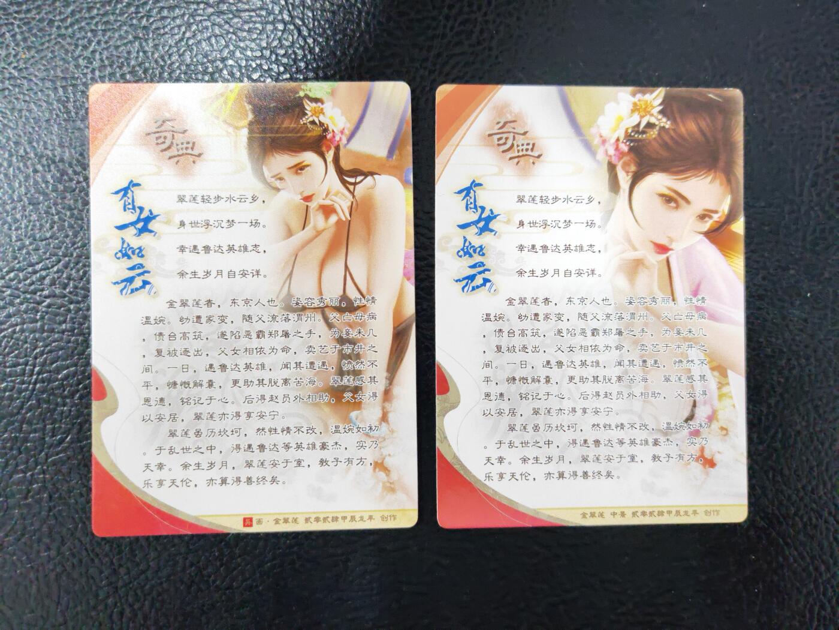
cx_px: 420
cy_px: 315
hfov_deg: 65.3
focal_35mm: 27
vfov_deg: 51.4
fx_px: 654
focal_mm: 5.53
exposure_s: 1/100
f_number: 1.8
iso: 1250
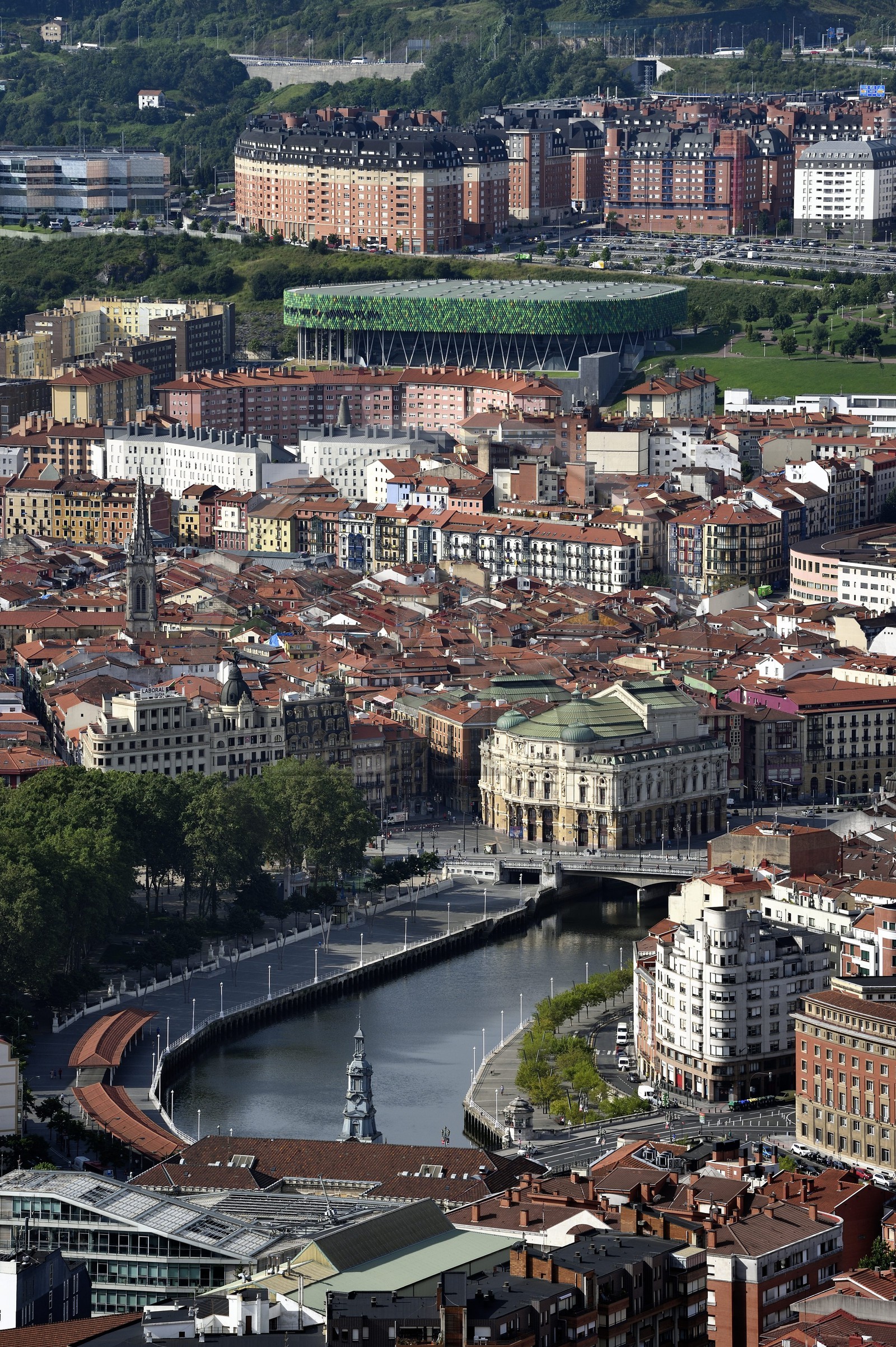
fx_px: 7473
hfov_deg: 6.9
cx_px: 448
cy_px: 674
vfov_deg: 10.3
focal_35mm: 200
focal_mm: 200
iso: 200
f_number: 11
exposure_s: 1/320
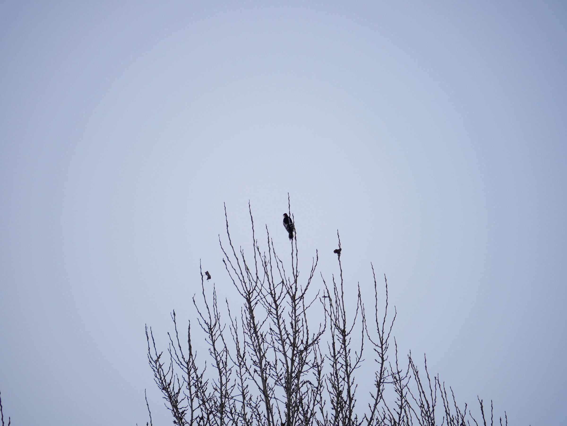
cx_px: 284
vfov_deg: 3.7
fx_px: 6555
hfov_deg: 5.0
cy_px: 213
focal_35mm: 400
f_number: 5.6
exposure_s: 1/200
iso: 400
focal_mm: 200
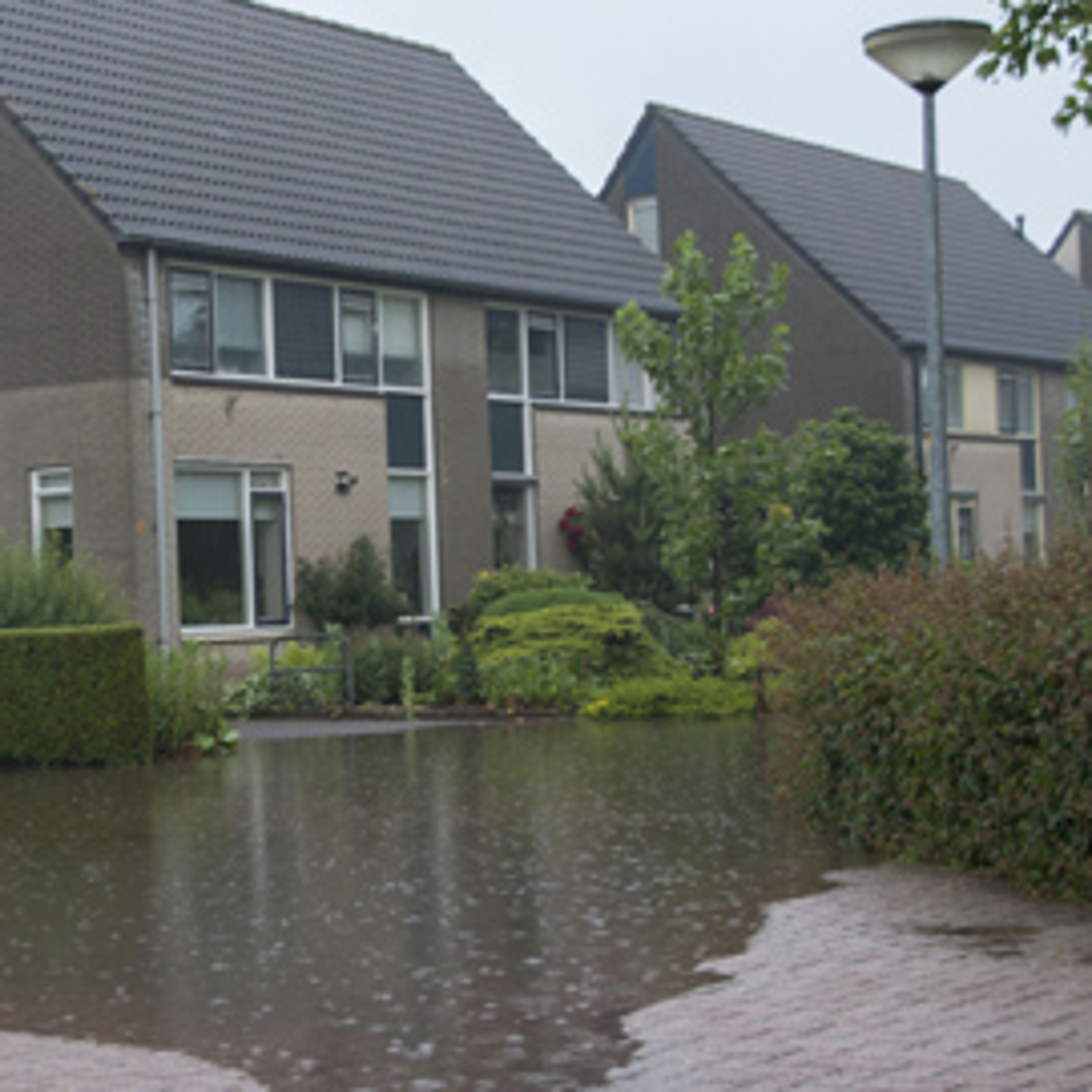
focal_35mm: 66
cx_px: 306
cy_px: 550
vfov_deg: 26.1
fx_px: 2356
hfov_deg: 25.9
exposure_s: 1/50
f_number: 4.5
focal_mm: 28
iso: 320
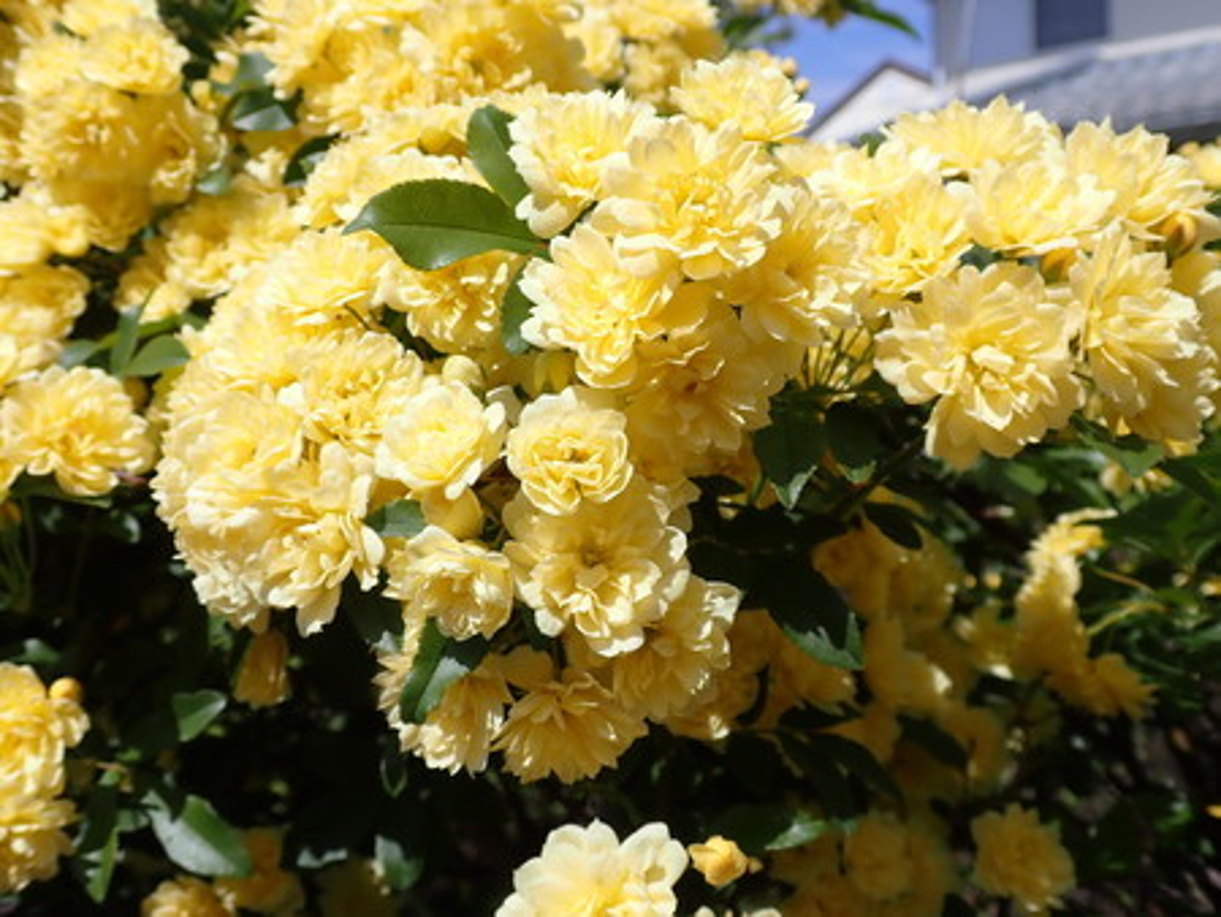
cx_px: 610
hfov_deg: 56.8
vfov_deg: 44.2
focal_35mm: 32
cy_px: 458
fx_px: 1129
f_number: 9
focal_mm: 5.79
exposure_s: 1/200
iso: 100
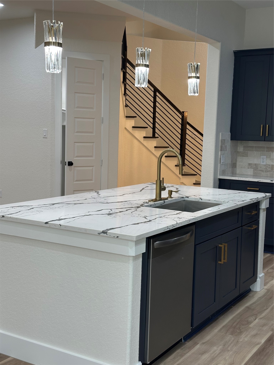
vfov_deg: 39.7
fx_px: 507
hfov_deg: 30.3
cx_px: 137
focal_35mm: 48
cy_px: 182
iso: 64
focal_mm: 6.86
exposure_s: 1/60
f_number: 1.78
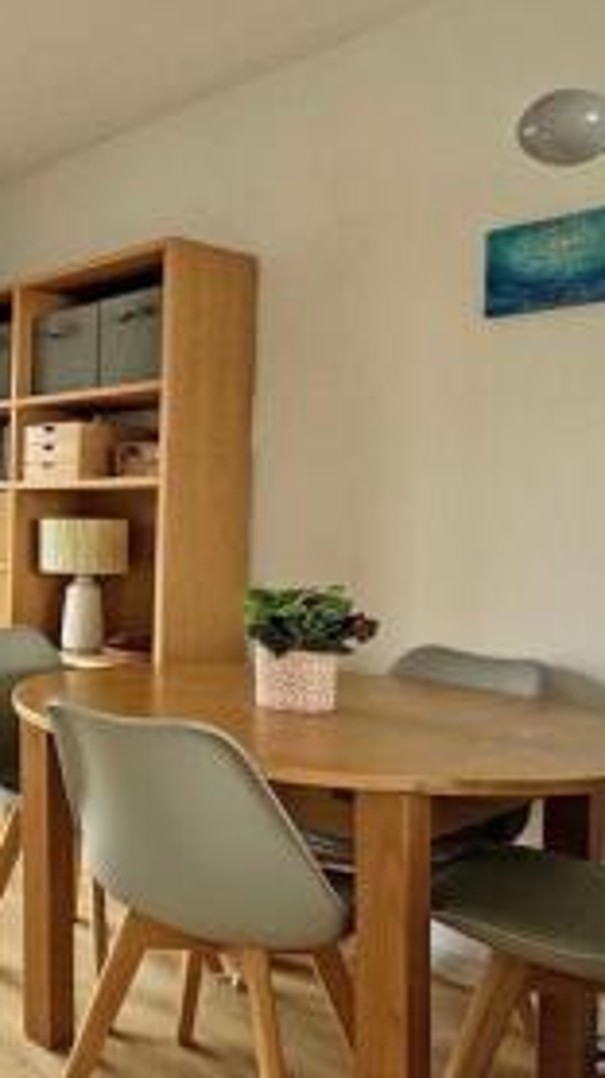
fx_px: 914
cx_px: -176
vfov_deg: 59.7
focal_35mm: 32
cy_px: 715
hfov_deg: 29.6
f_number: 2.2
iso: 50
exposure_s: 1/99
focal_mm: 2.22
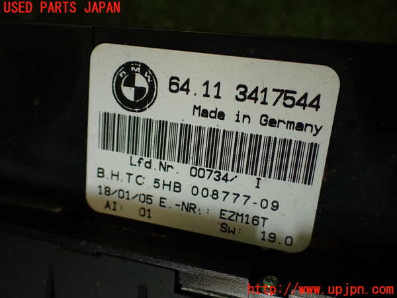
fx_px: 367
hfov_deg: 56.8
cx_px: 198
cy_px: 149
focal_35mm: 32
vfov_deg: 44.2
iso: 100
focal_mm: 5.79
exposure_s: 1/100
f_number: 2.4
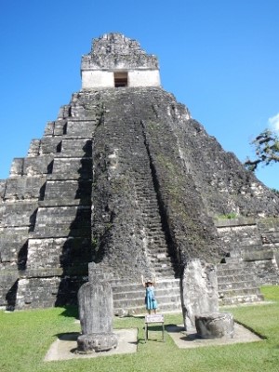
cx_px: 140
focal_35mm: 28
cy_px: 186
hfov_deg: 49.7
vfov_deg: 63.4
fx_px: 301
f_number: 3.9
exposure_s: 1/500
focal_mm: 5
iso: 125
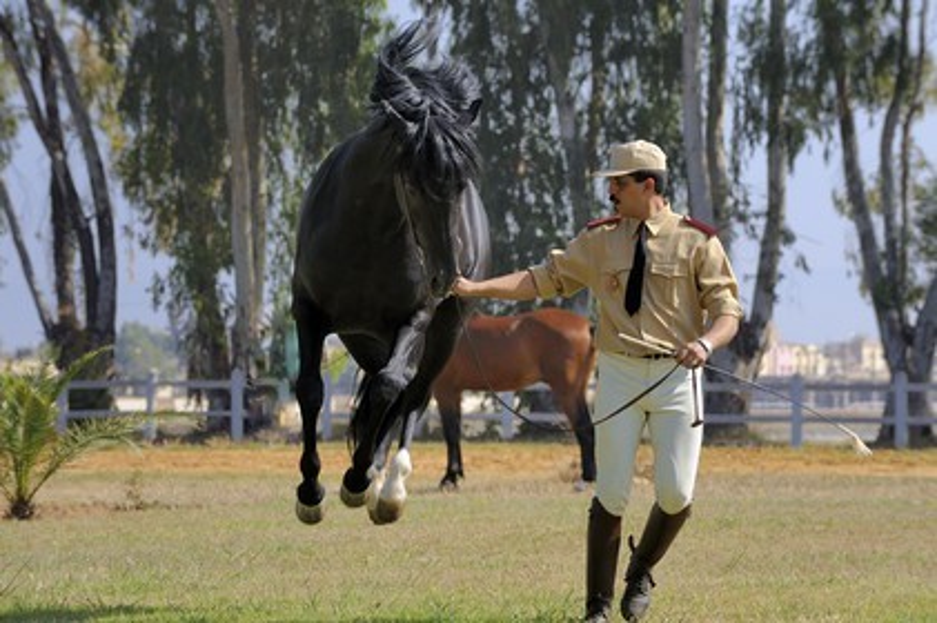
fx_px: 4941
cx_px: 468
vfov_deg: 7.2
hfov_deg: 10.8
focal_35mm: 190
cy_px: 312
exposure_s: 1/320
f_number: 7.1
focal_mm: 190
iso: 200
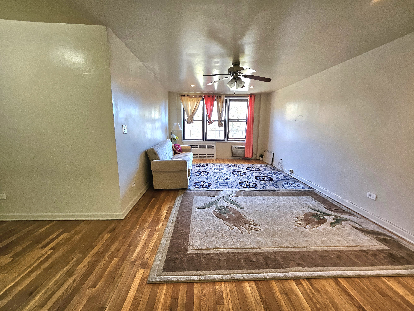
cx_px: 207
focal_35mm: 13
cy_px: 156
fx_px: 155
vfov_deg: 89.9
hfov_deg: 106.2
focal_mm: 1.7
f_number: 2.2
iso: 200
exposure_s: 1/60.2
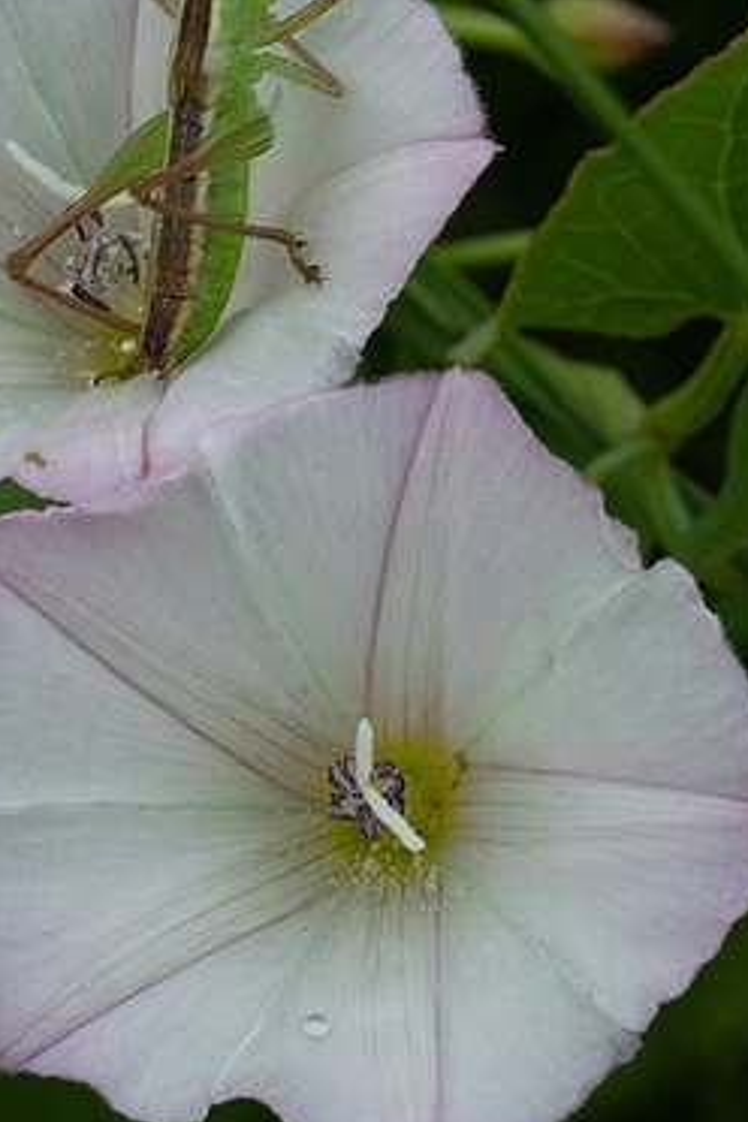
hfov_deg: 4.7
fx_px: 9038
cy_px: 284
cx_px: 314
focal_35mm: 290
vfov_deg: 7.1
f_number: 14
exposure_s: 1/30
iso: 400
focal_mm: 90
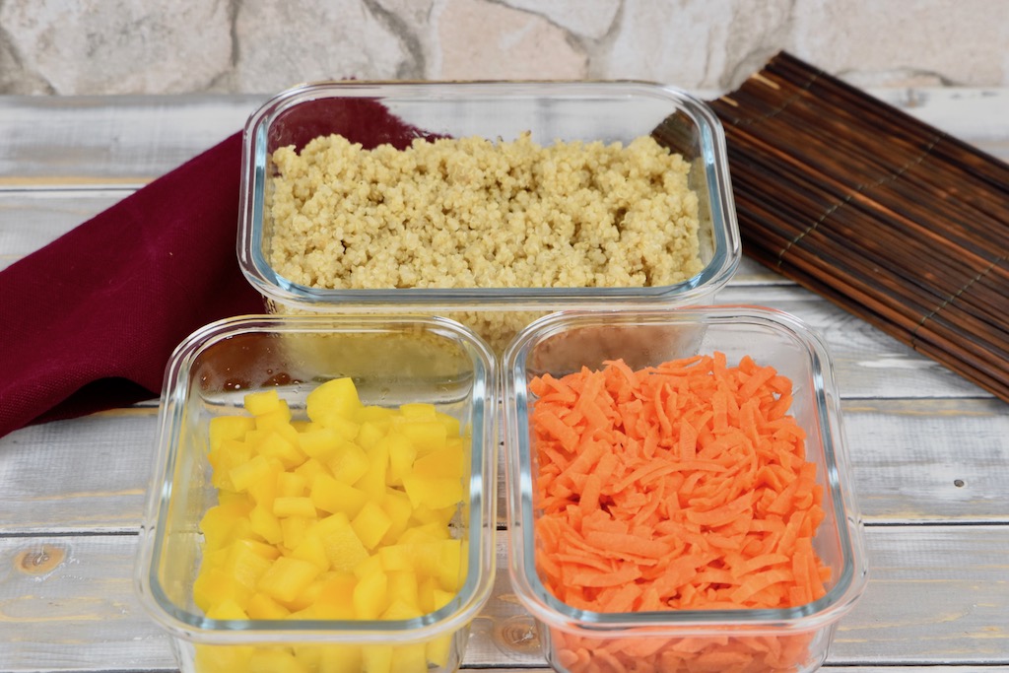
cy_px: 336
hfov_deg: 19.5
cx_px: 504
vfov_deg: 13.0
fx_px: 2943
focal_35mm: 105
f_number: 5
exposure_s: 1/100
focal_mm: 70
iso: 400
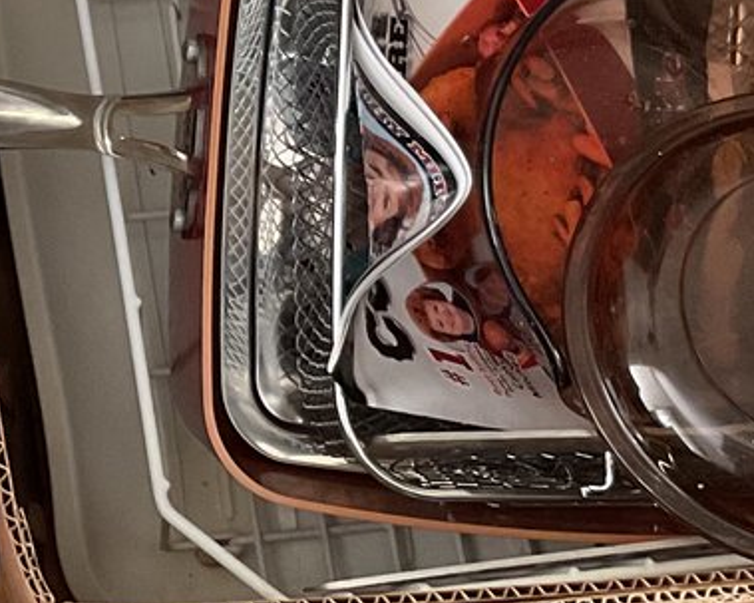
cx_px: 83
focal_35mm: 113
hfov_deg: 16.8
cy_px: -3
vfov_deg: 13.4
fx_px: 2521
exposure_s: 1/60
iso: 100
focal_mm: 3
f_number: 1.8
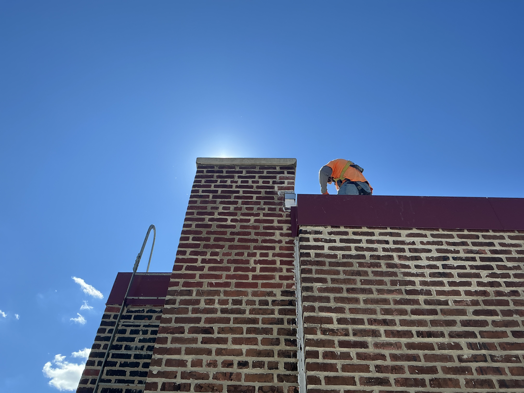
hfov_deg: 63.4
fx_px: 424
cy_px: 196
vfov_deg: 49.7
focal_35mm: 28
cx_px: 262
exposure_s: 1/1984
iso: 25
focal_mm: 3
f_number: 1.8
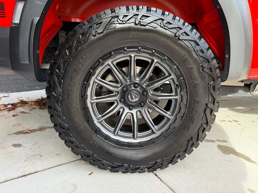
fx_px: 179
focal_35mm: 24
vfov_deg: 56.8
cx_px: 129
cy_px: 96
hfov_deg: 71.6
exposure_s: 1/401
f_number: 1.78
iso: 100
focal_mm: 6.76
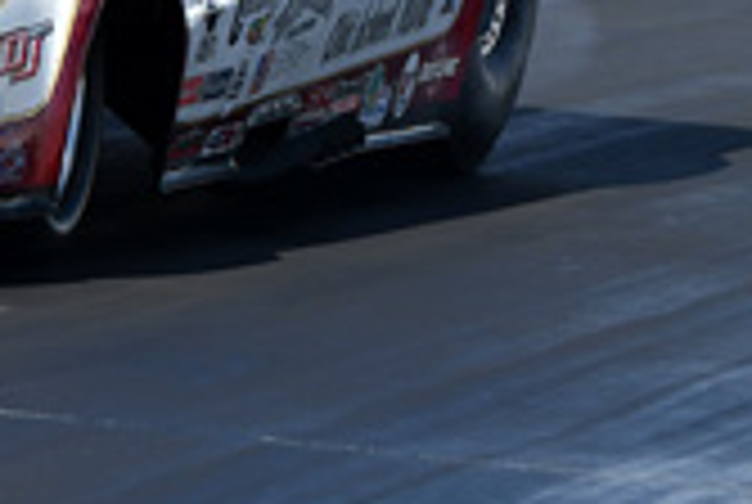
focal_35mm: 583
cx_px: -113
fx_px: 12200
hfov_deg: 3.5
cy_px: -162
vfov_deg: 2.4
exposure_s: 1/1250
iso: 160
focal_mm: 130
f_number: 5.6
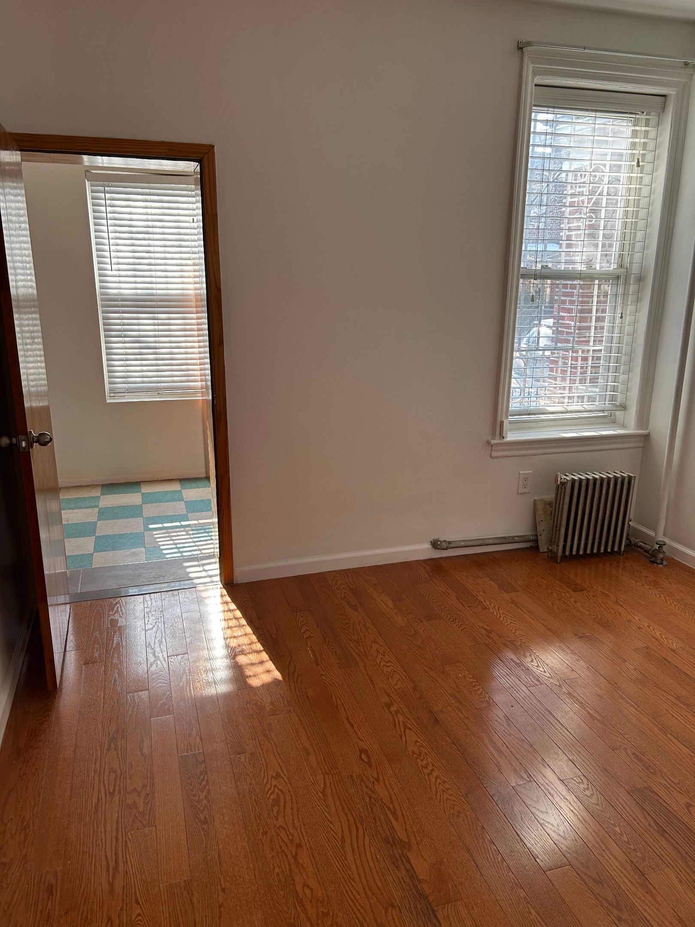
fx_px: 696
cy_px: 464
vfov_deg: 67.3
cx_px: 348
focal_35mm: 26
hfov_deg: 53.1
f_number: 1.5
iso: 64
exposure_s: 1/121
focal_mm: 5.7
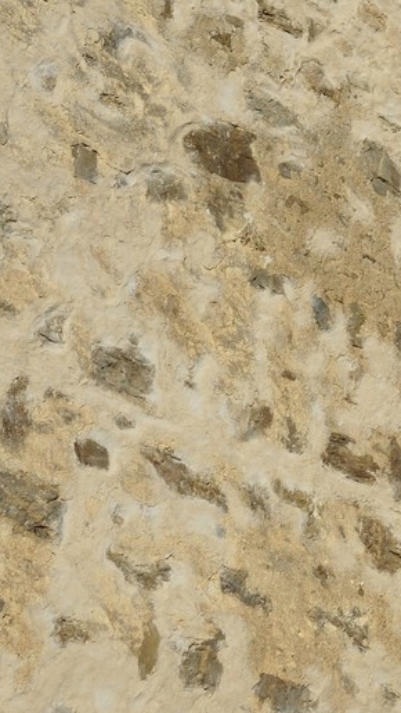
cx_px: 1076
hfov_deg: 7.2
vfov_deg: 13.7
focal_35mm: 156
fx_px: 2946
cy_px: 94
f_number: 14
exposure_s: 1/250
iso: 200
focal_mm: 48
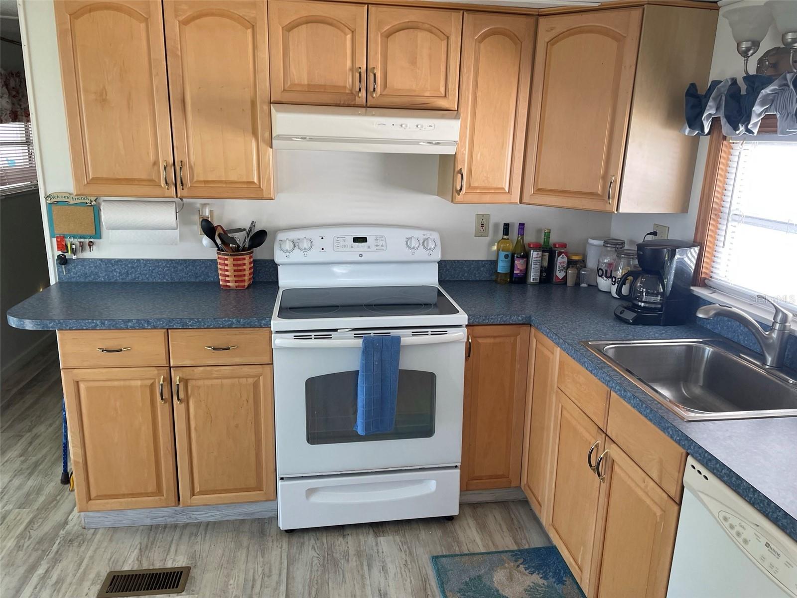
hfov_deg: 67.3
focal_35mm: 26
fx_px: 599
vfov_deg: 53.1
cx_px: 398
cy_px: 299
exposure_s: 1/121
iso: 125
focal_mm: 4.2
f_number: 1.6
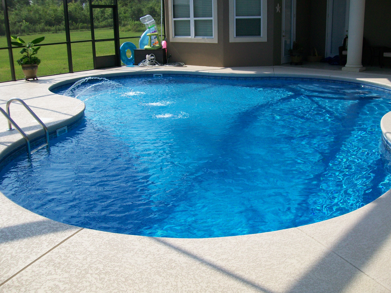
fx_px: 418
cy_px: 146
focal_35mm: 37
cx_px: 198
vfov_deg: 38.7
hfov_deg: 50.1
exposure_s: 1/640
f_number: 2.7
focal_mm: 6
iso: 64
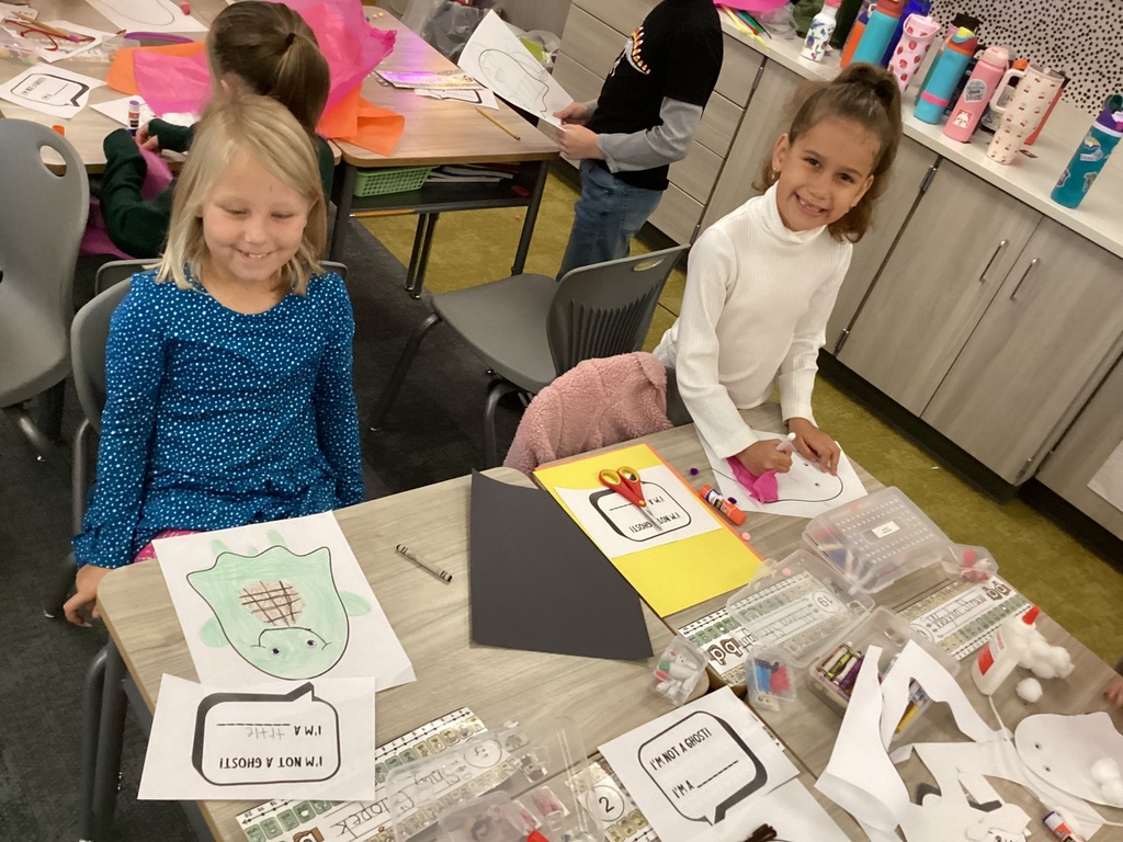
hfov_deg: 58.4
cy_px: 421
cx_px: 562
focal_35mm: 31
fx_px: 1006
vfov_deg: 45.4
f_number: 2.4
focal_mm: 3.3
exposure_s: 1/25
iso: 400
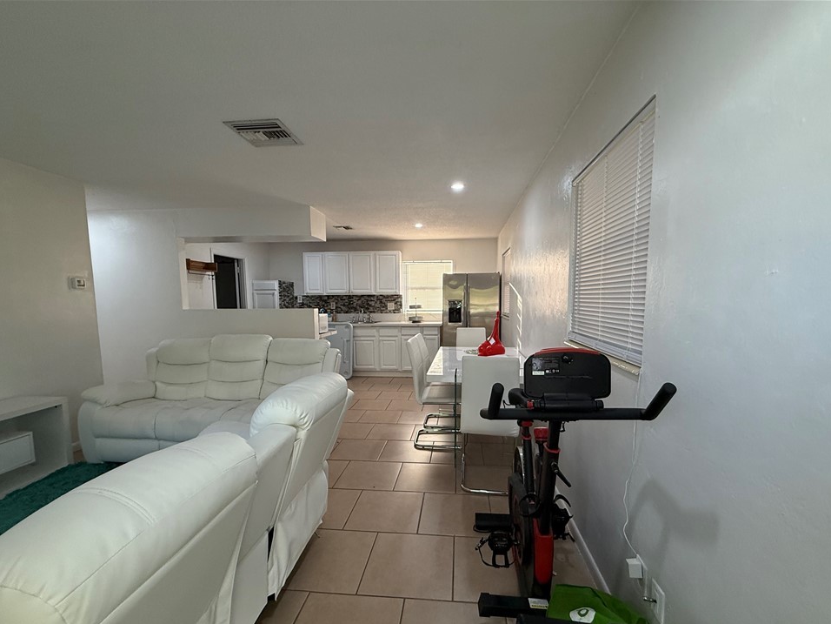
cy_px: 333
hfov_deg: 98.1
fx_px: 360
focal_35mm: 15
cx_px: 430
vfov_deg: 81.6
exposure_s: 1/120
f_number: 2.2
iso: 200
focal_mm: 2.22
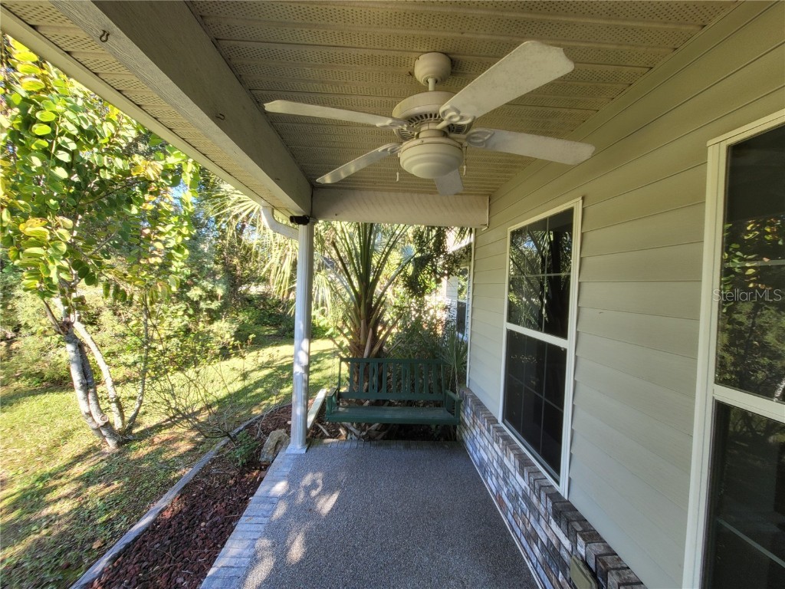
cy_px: 294
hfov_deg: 106.2
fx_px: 295
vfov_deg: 89.9
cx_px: 392
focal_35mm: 13
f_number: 2.2
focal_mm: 2.2
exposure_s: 1/120
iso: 64
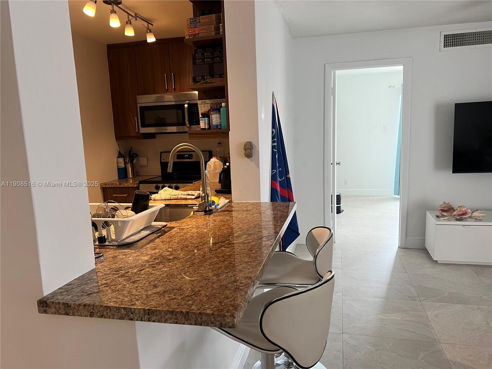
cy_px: 184
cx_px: 246
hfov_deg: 67.3
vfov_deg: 53.1
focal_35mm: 26
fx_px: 370
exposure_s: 1/60
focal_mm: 5.7
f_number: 1.5
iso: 80
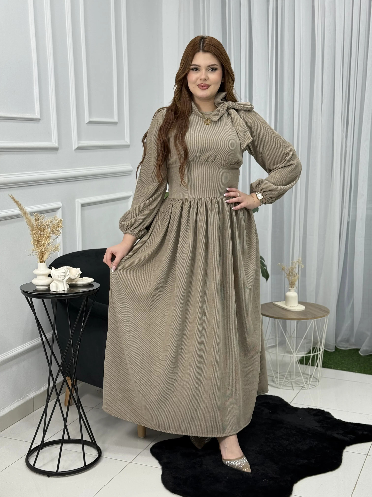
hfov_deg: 30.3
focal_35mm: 48
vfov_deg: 39.7
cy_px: 248
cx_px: 186
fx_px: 688
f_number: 1.78
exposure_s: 1/243
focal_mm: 6.76
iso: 80
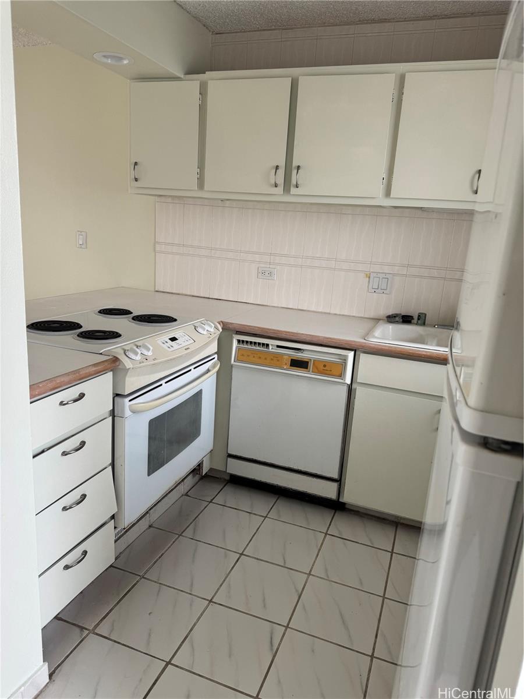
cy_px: 350
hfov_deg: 56.8
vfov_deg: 71.6
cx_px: 262
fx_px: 484
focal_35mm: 24
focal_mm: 6.76
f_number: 1.78
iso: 64
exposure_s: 1/121
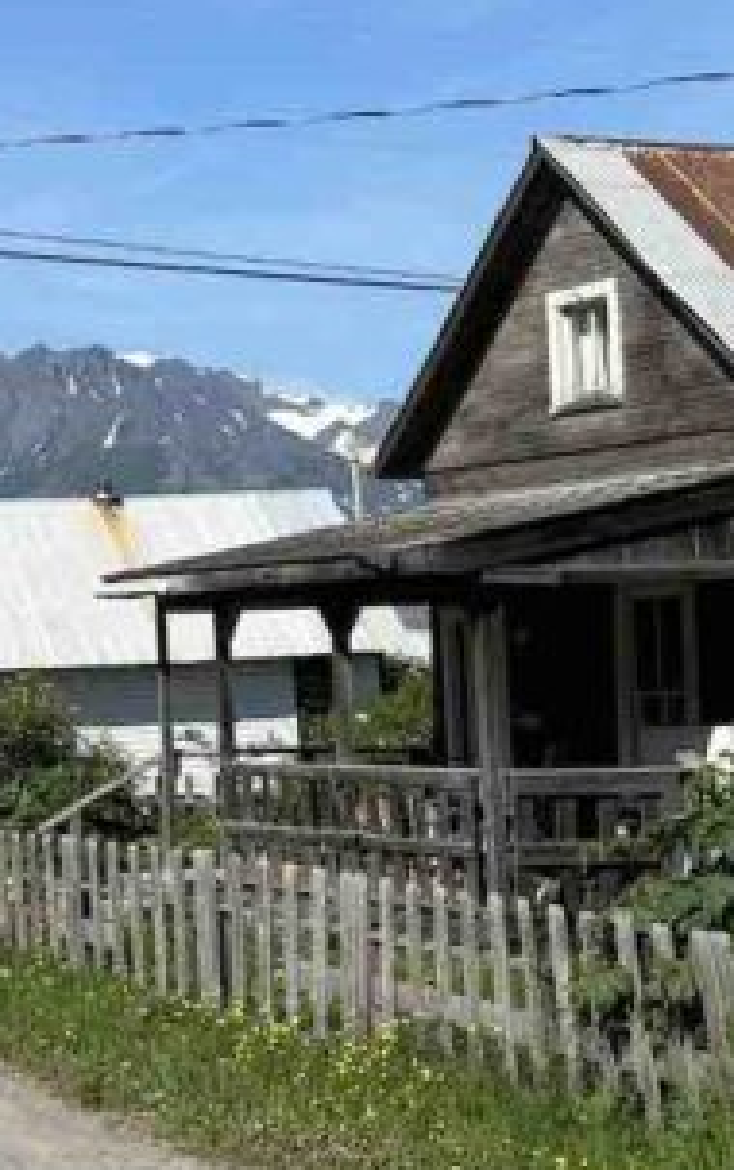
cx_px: -340
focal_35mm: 93
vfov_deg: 22.0
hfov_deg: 13.4
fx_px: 2970
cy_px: 224
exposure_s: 1/3937
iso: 50
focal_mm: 5.96
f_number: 1.6
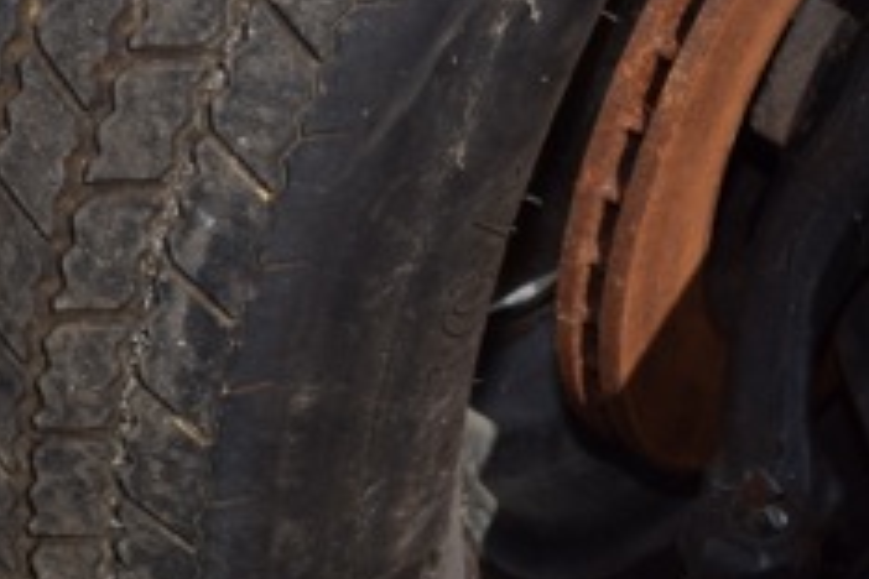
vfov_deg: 6.9
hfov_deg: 10.4
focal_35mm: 197
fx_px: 4755
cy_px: -61
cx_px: 884
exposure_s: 1/200
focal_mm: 48
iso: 100
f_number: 11
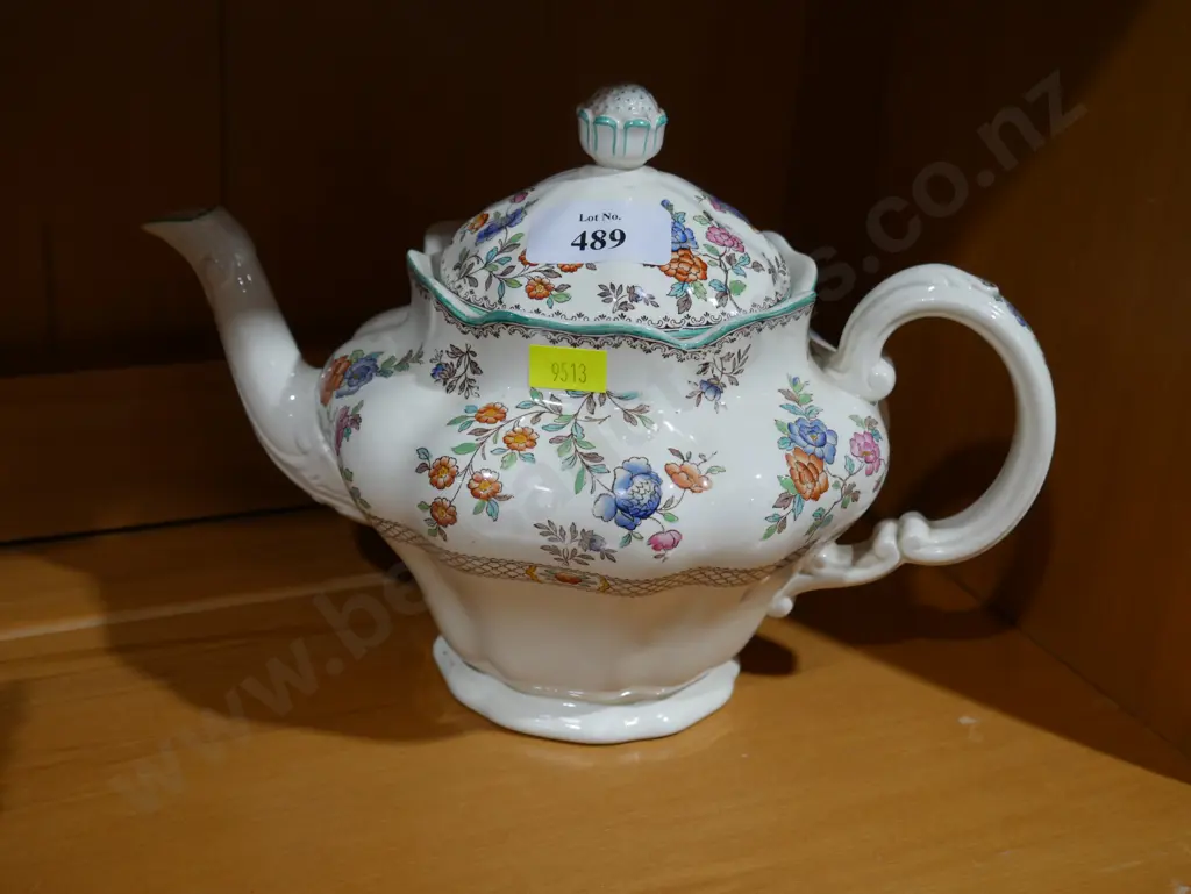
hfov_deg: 39.6
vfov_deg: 30.3
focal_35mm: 48
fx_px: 1652
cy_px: 447
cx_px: 596
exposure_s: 1/60
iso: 500
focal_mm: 24
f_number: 5.2
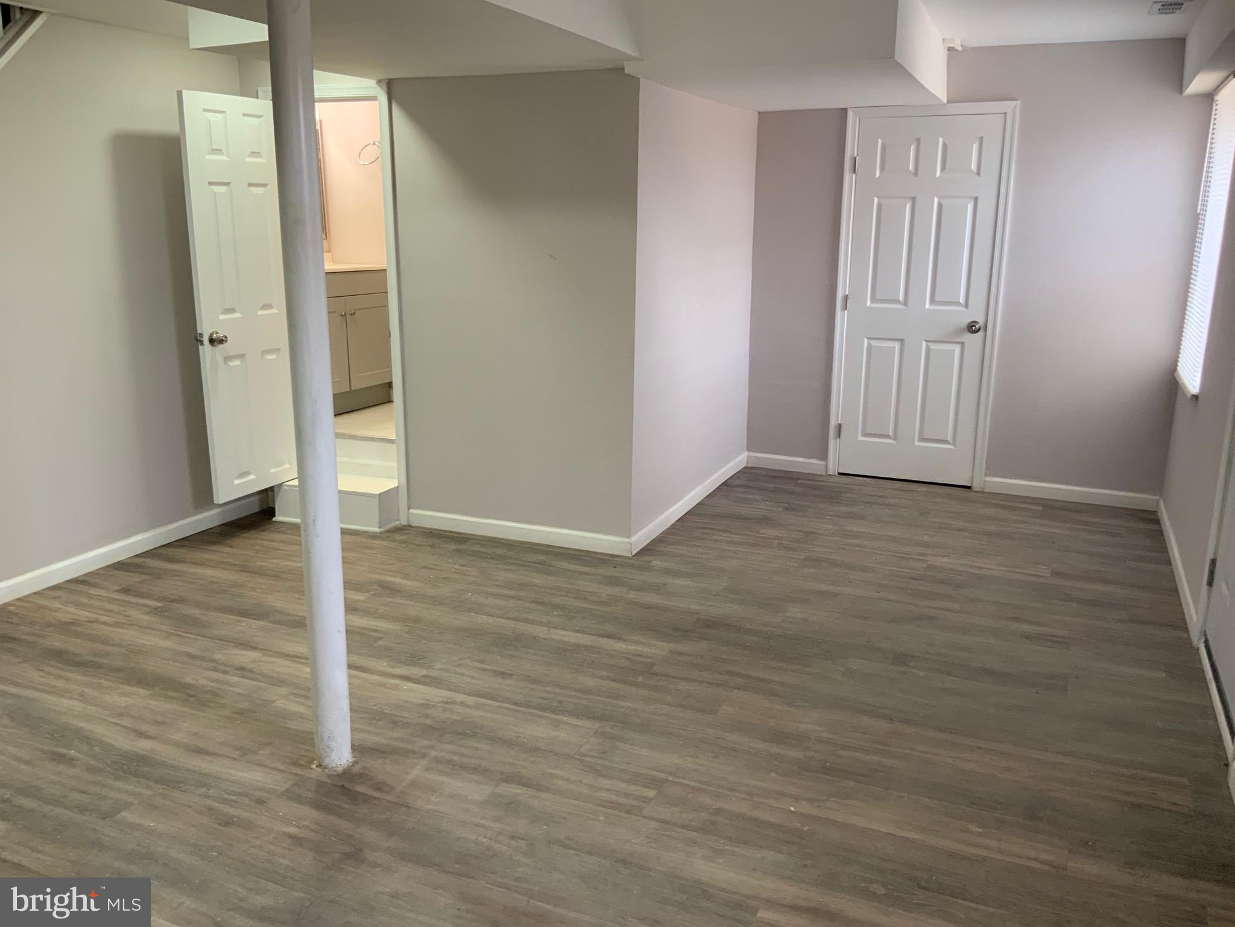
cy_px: 464
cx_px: 618
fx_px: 1035
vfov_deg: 48.2
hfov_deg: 61.7
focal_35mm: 29
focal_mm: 3
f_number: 1.8
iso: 64
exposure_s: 1/60
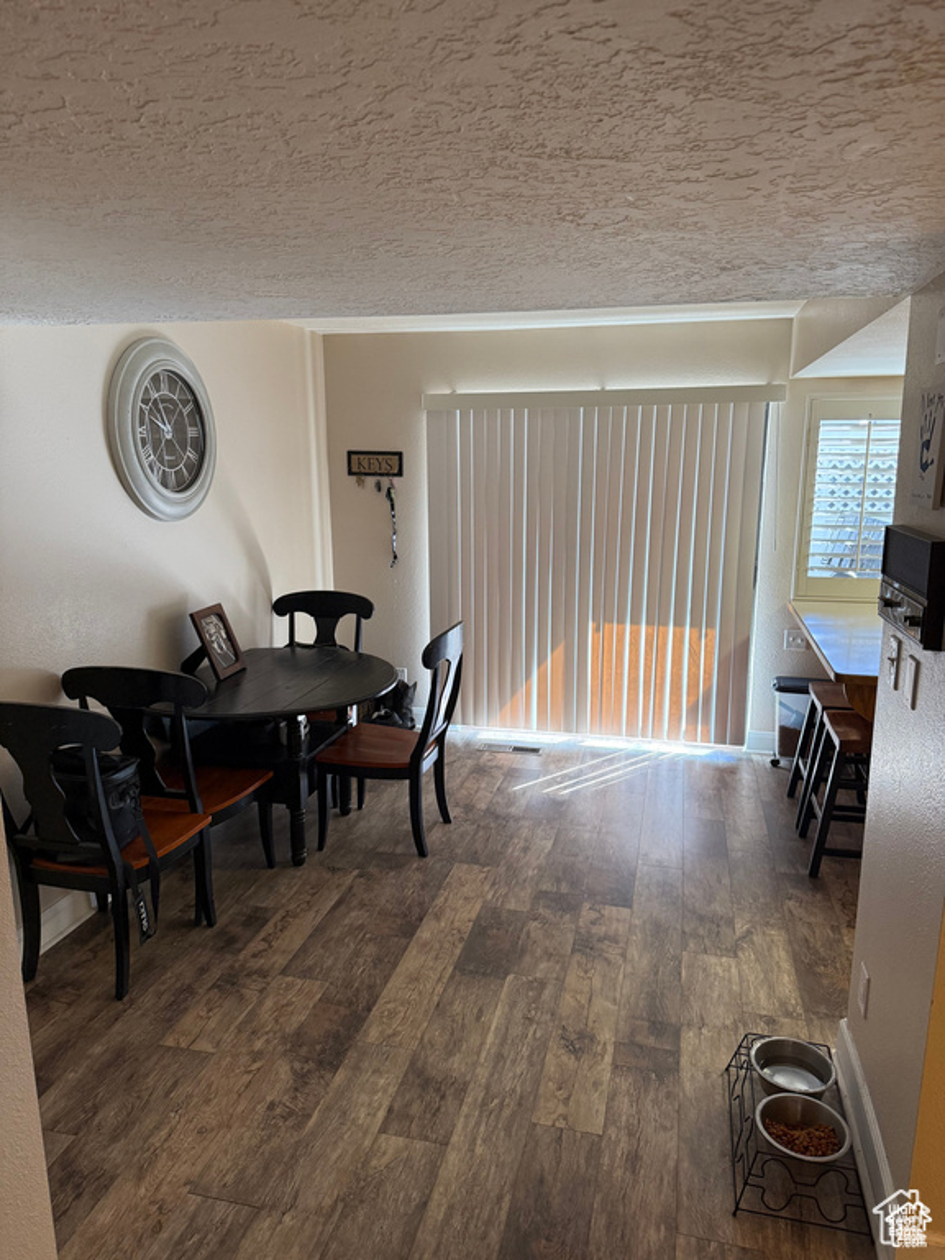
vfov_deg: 71.6
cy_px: 630
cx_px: 472
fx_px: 874
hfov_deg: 56.8
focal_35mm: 24
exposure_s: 1/120
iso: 250
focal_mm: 6.76
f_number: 1.78
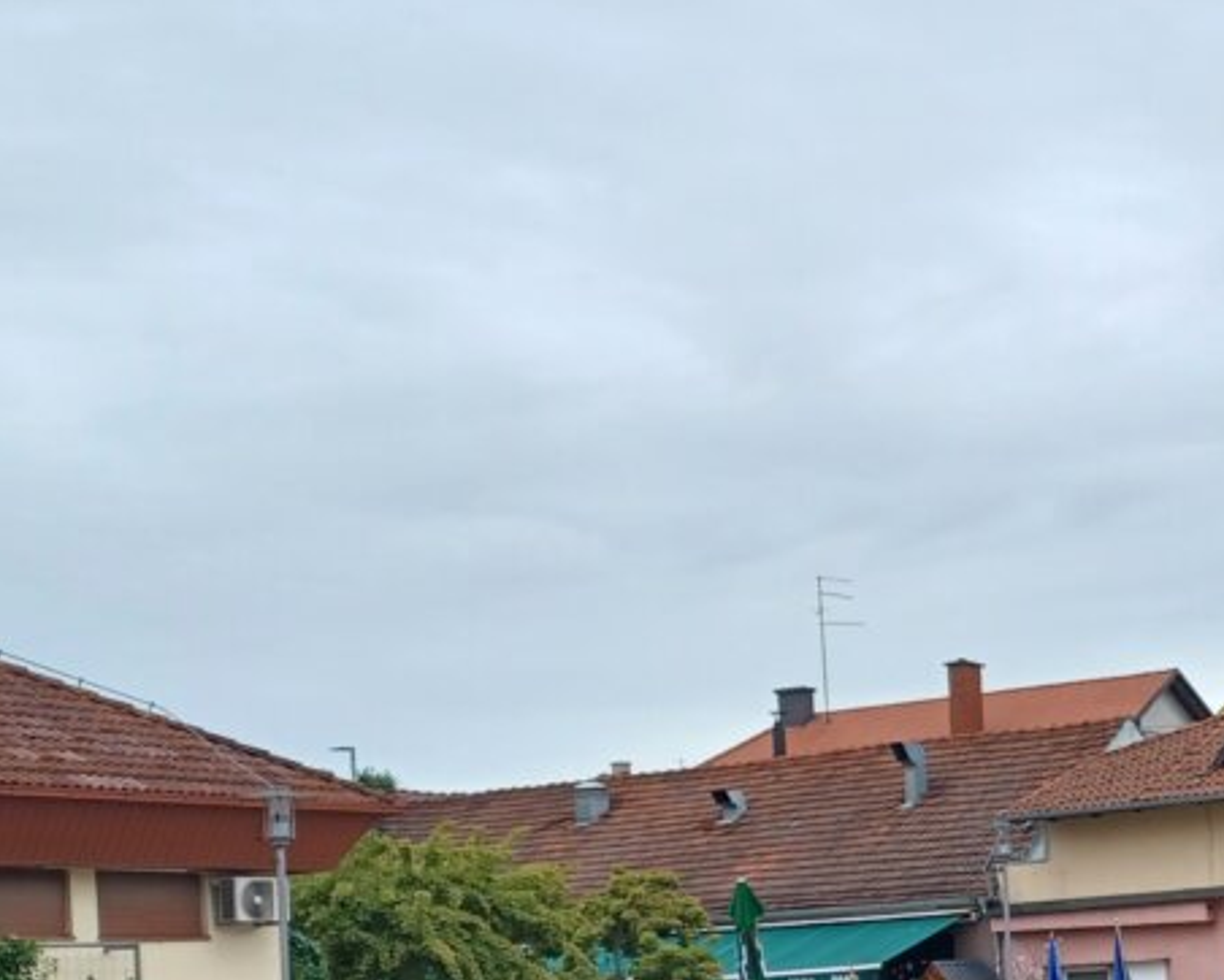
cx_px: 1438
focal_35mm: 68
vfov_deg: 21.9
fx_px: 2464
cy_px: 919
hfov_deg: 25.3
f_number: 1.8
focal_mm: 4.6
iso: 32
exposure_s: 1/373
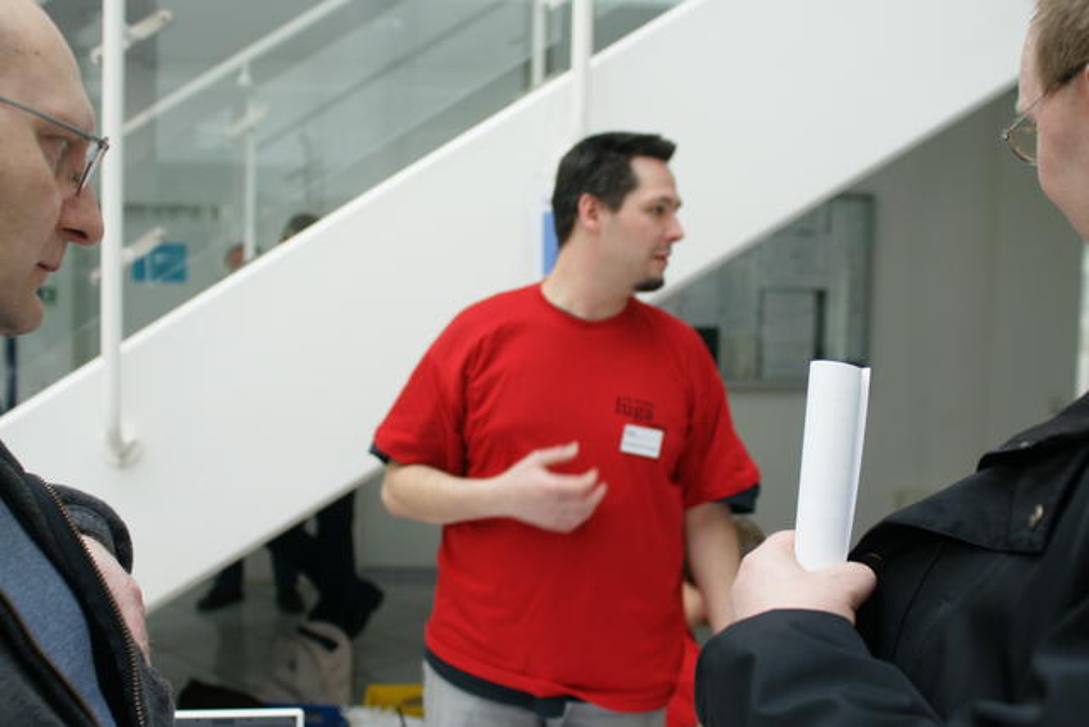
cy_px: 364
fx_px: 1089
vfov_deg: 36.9
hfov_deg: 53.1
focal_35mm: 36
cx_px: 544
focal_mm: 24
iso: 200
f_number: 2.8
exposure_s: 1/60
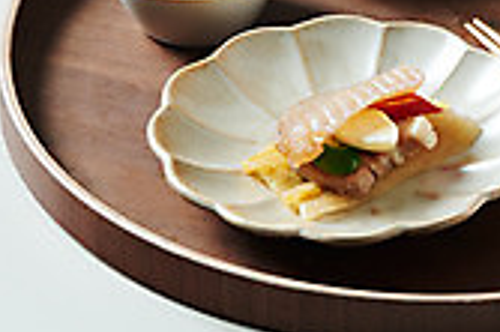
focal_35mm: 377
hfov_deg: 5.4
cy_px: -111
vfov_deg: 3.6
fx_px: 5231
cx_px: 597
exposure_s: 1/125
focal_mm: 105
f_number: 22
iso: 250
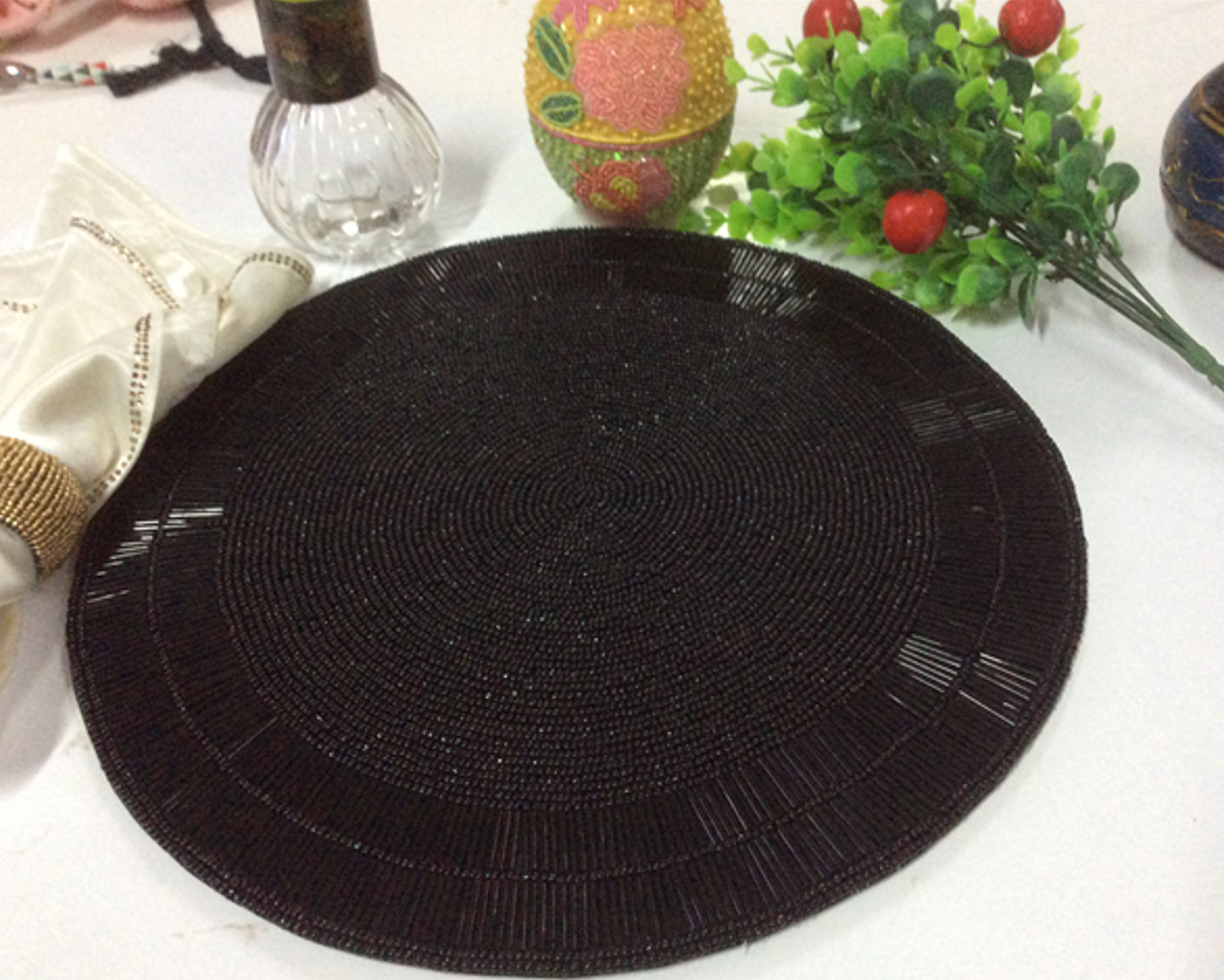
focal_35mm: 34
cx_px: 642
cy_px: 494
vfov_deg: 43.4
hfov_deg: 52.8
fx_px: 1232
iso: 320
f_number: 2.4
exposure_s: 1/25
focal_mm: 3.3
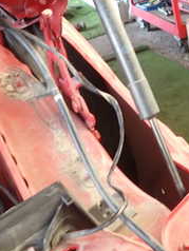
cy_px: 45
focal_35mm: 63
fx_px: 458
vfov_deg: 29.9
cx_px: 148
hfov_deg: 23.0
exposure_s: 1/60
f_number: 2
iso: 160
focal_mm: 4.5
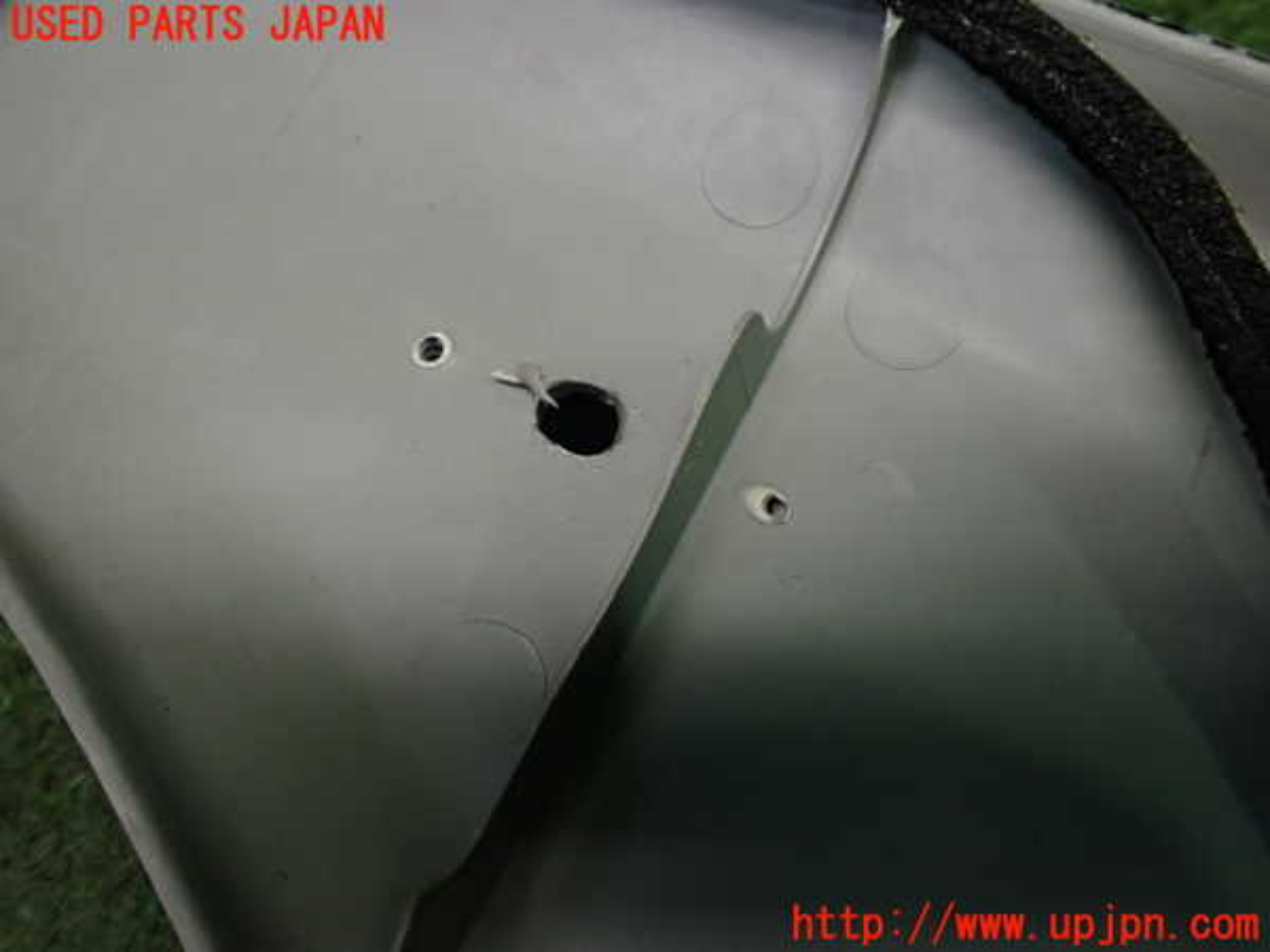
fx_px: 1101
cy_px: 476
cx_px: 635
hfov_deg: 60.0
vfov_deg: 46.8
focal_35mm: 30
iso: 400
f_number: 2.3
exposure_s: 1/125
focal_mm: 5.4
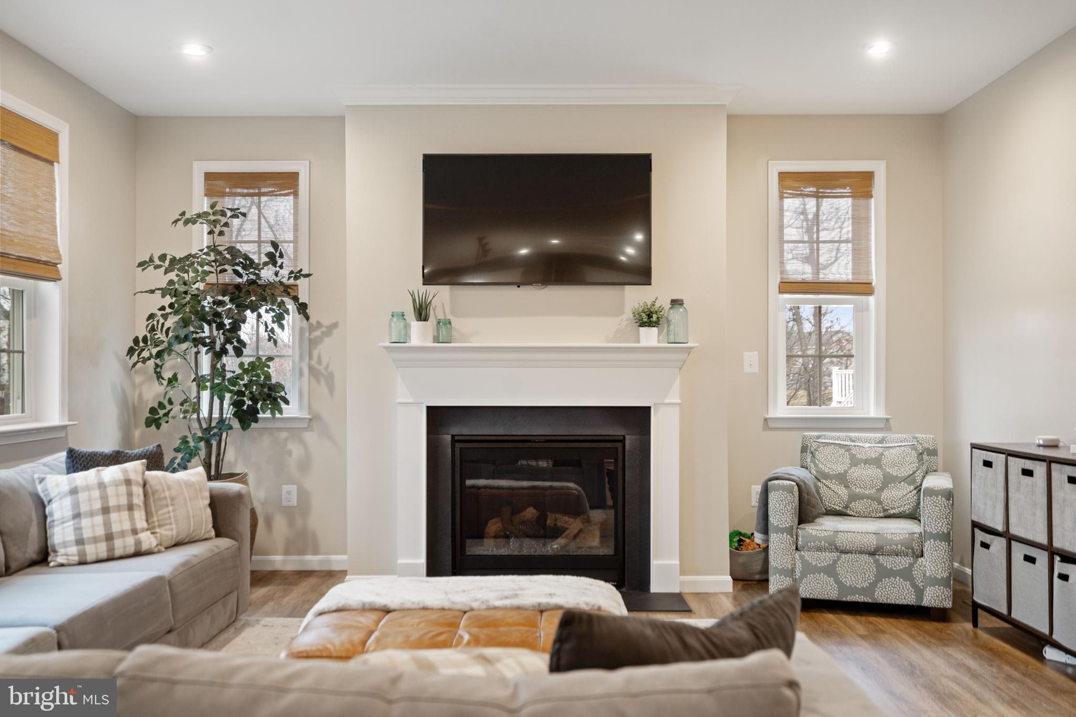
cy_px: 358
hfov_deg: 54.4
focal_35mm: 35
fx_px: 1046
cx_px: 538
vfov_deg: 37.8
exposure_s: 1/20
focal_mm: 35
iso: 320
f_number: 4
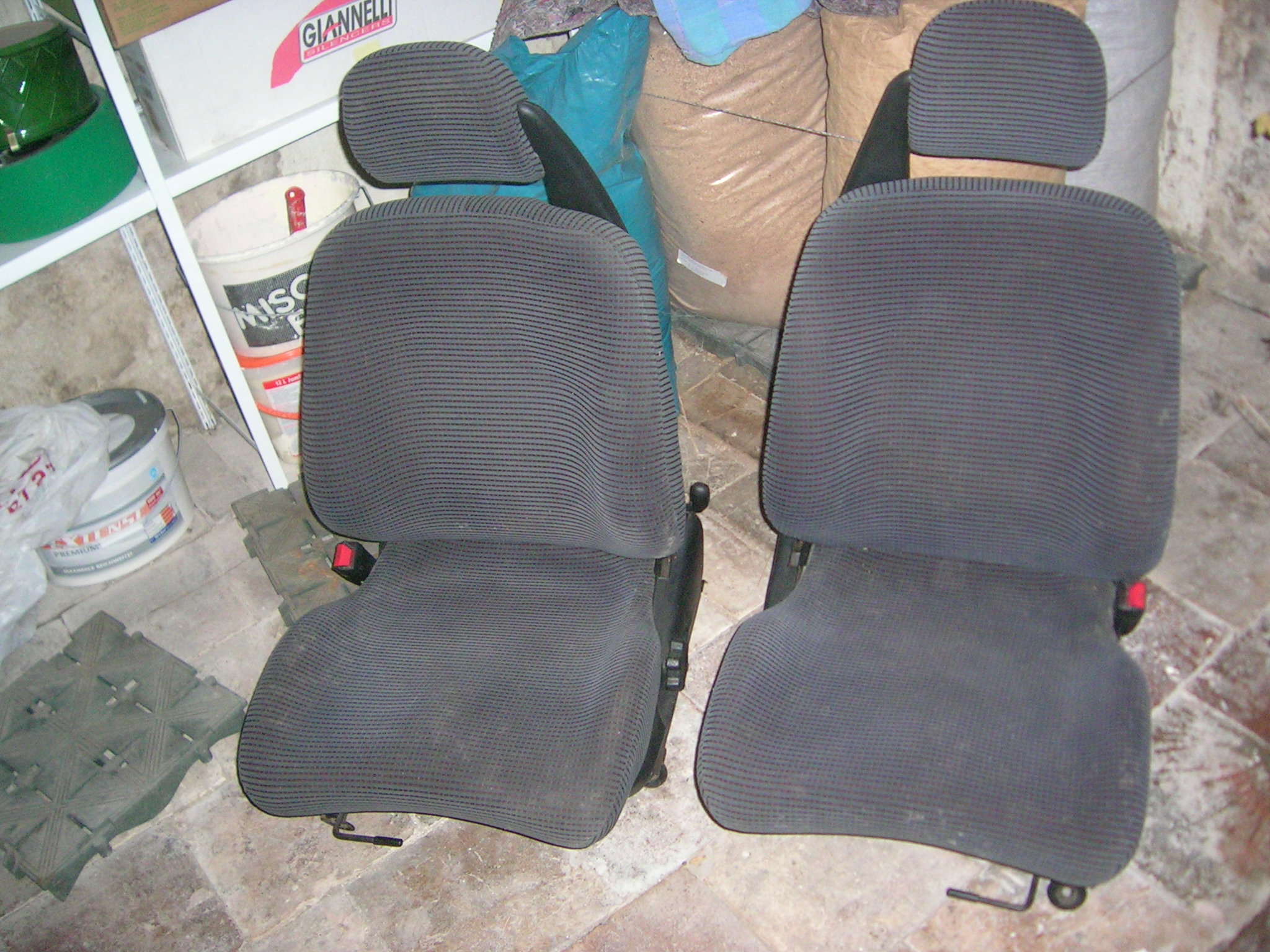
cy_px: 476
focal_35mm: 35
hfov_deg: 52.6
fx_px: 1284
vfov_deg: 40.7
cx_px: 635
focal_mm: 5.4
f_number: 2.8
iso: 200
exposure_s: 1/60.1
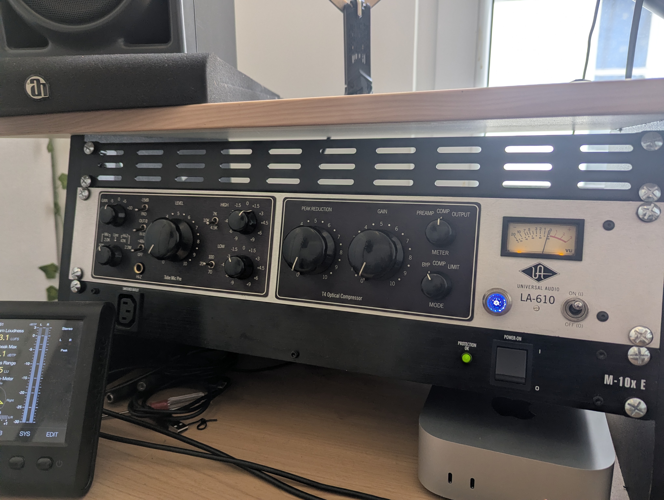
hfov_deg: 71.5
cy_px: 250
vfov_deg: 56.9
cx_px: 332
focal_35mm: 24
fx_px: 461
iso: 58
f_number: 1.85
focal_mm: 6.81
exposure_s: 1/23.8
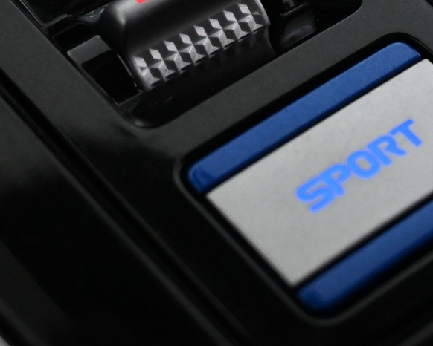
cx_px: 196
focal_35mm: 141
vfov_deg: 10.8
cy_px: -42
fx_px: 1808
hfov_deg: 13.7
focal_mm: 36
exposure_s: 1/60
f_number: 5.3
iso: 4500
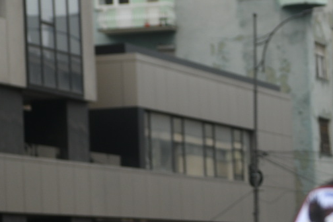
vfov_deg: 6.1
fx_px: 2081
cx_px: 529
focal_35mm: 225
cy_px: 155
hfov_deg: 8.9
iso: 400
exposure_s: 1/640
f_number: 5
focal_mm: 70
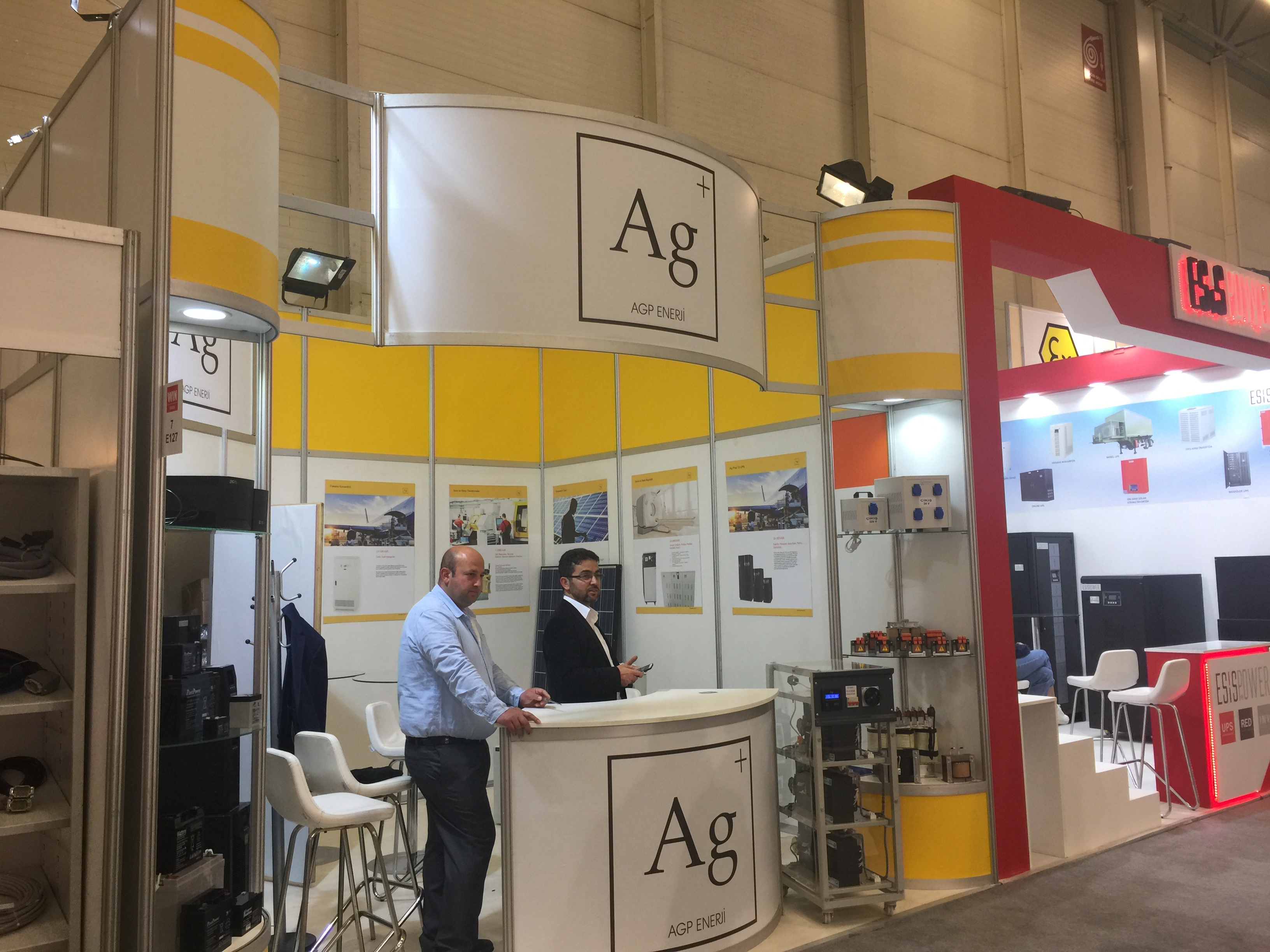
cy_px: 476
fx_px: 1064
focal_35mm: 29
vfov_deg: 48.2
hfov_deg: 61.7
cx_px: 635
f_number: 2.2
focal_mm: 4.15
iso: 32
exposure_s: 1/33
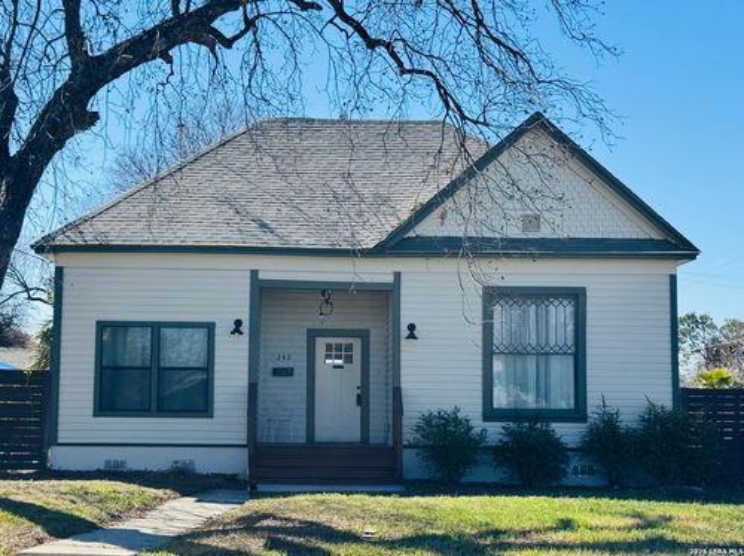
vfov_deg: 30.2
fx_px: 1031
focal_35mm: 48
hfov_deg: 39.7
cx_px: 372
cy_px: 278
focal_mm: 6.76
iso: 64
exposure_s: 1/3096
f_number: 1.78
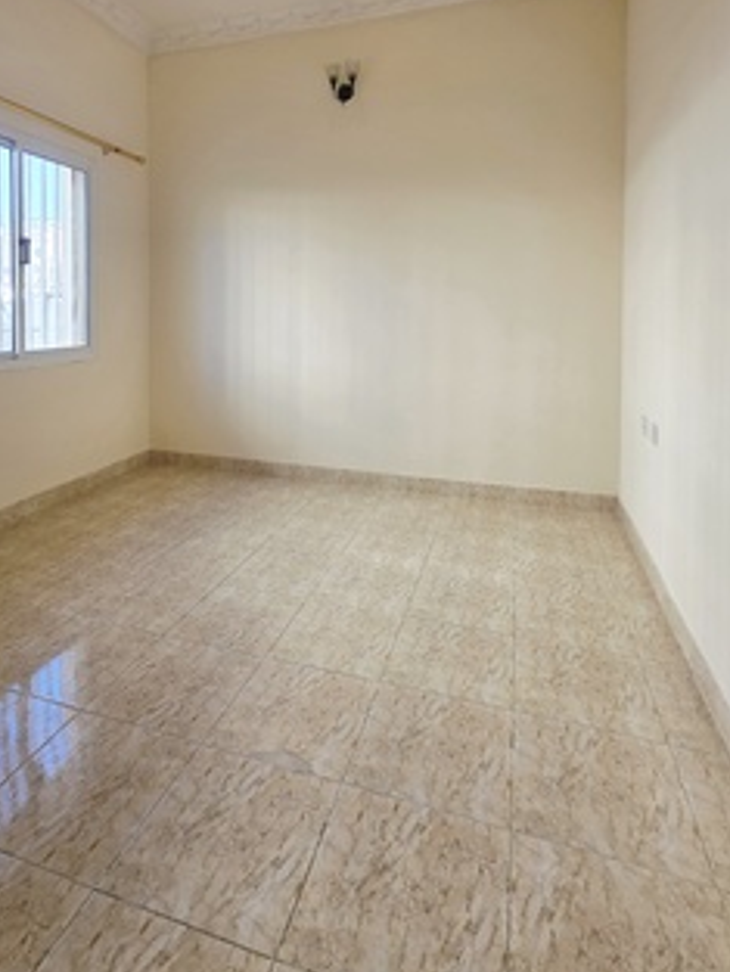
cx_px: 325
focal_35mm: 19
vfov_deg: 81.6
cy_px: 318
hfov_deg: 68.5
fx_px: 534
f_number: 1.9
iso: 25
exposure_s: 1/101
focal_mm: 2.2
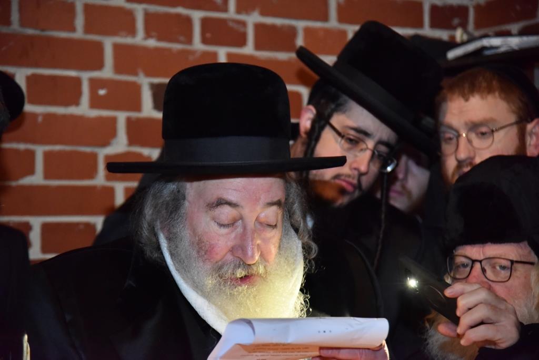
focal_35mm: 105
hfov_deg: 19.5
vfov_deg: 13.0
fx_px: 1572
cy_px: 180
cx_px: 270
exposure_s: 1/125
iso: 4000
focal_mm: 105
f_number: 4
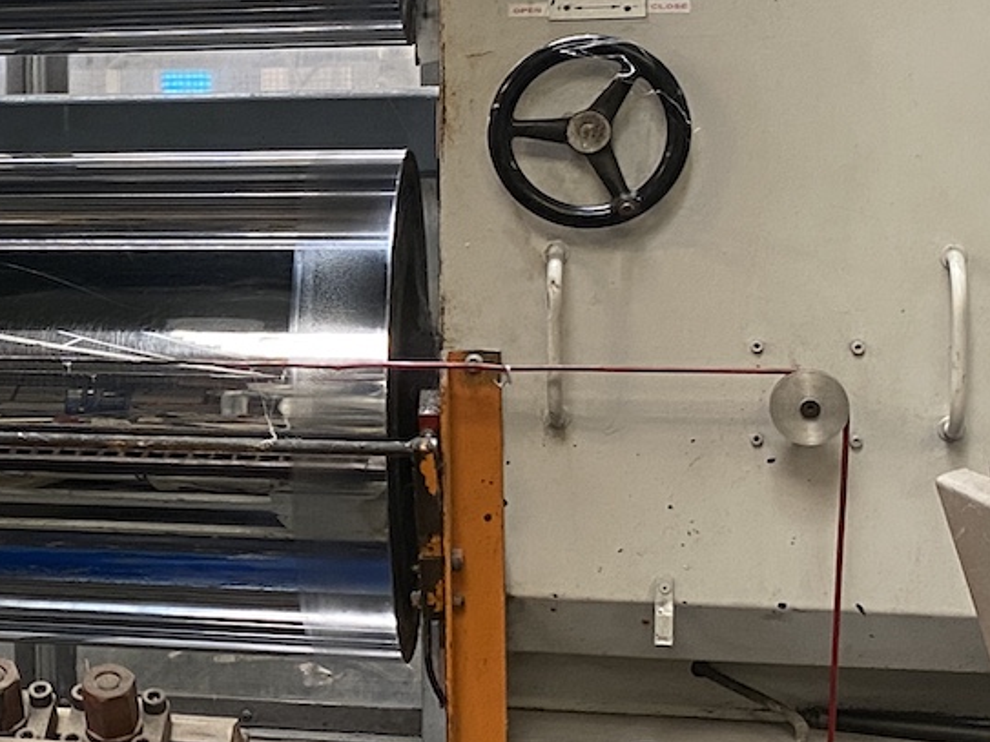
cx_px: -173
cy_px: 232
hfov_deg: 20.1
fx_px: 2631
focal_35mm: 92
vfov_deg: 16.0
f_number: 1.8
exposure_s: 1/50
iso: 160
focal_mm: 4.25
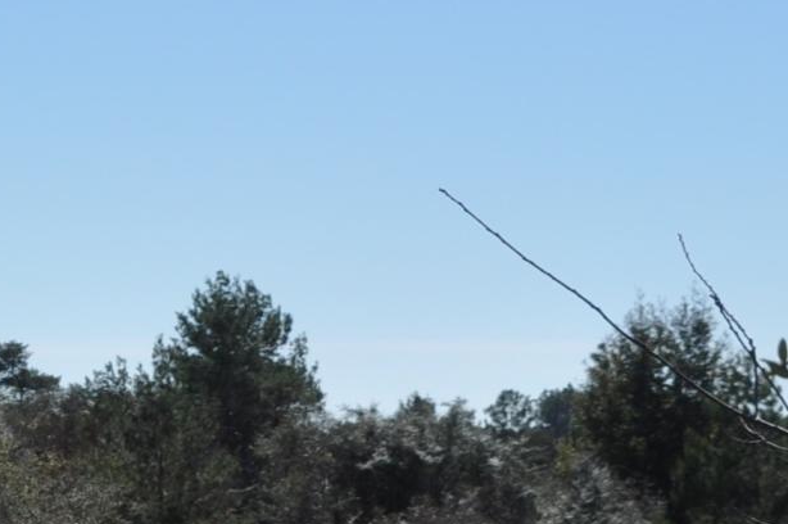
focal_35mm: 168
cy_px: 307
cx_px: -942
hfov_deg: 10.8
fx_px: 3683
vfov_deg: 8.1
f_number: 8
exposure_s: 1/800
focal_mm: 23
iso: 200
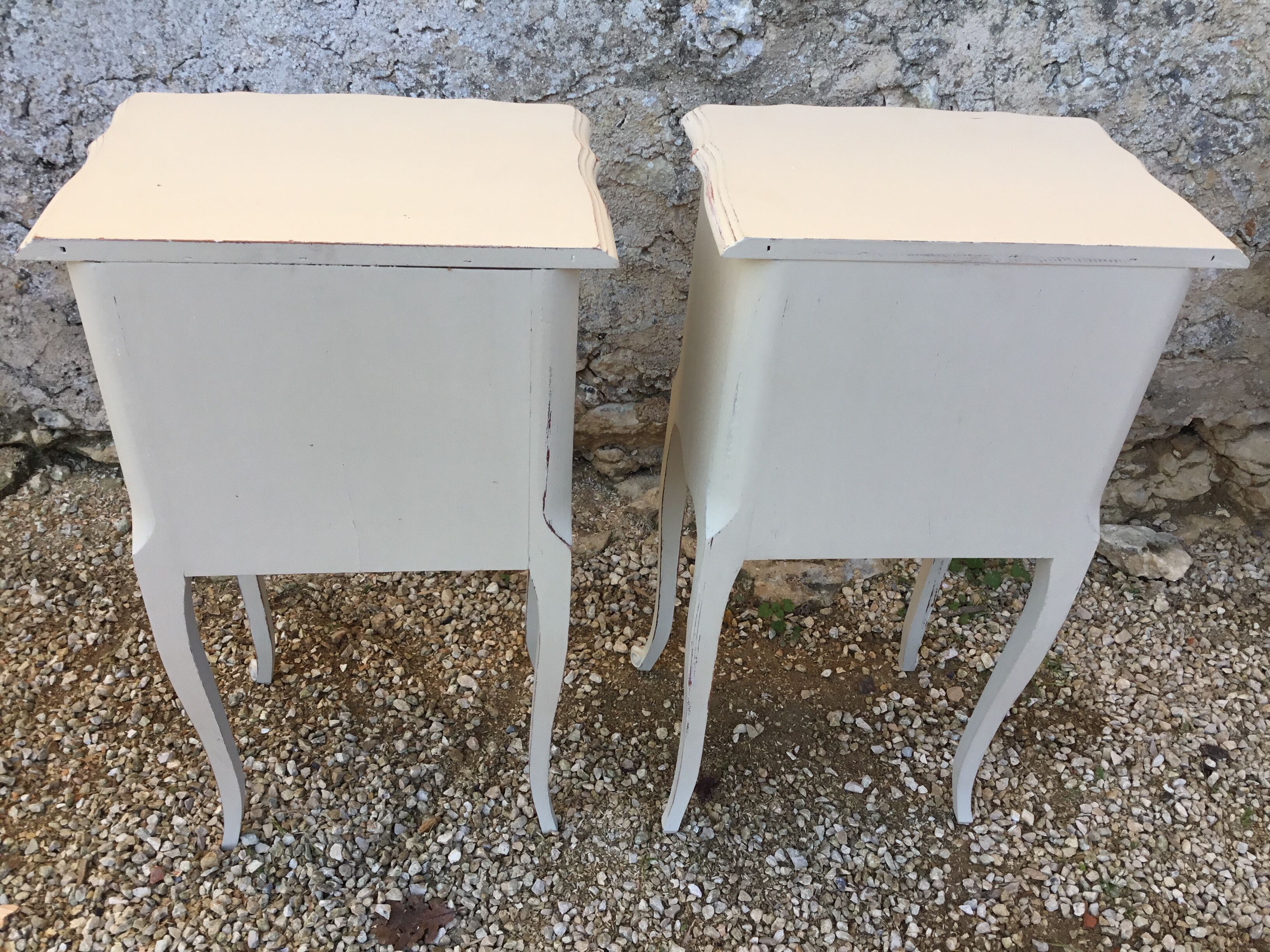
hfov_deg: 58.4
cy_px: 476
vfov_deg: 45.4
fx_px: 1137
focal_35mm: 31
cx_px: 635
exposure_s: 1/206
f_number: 2.4
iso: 25
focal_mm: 3.3
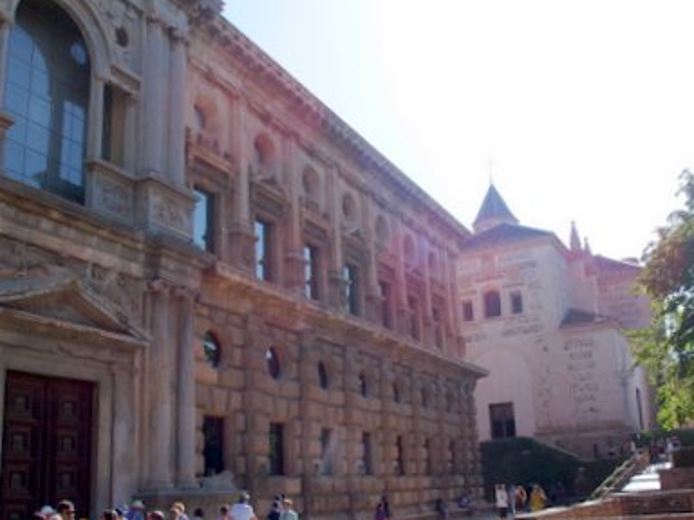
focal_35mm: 35
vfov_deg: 40.4
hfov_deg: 52.5
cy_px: 321
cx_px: 390
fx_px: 702
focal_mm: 6
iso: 100
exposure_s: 1/1000
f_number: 4
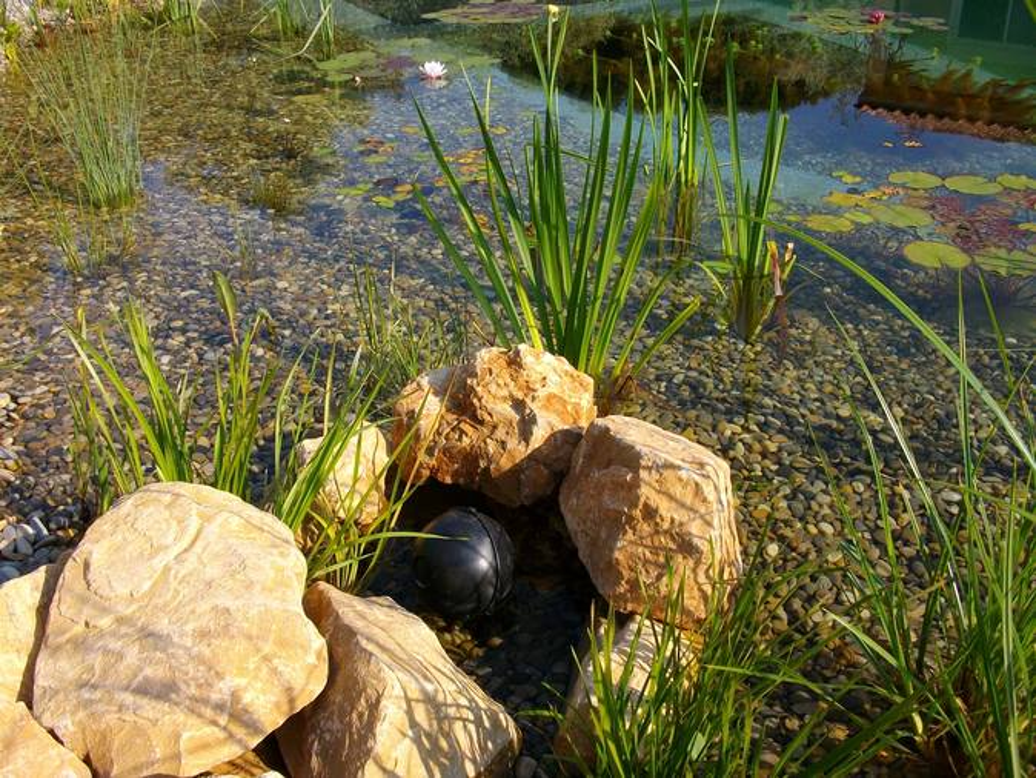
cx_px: 518
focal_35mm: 32
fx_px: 958
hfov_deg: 56.8
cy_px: 389
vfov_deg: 44.2
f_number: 5.5
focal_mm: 5.7
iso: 80
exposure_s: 1/278
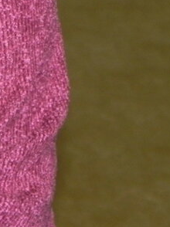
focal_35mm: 429
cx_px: -234
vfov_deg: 4.6
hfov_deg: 3.4
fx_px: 2813
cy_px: -103
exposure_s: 1/30
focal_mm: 18.8
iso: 200
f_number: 4
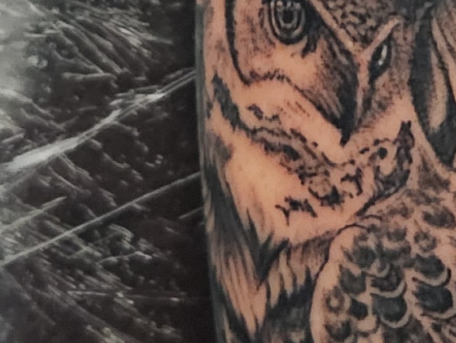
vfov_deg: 13.5
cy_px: 42
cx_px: 567
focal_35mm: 109
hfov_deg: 17.1
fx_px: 1436
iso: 1600
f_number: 1.8
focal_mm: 5.4
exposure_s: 1/10
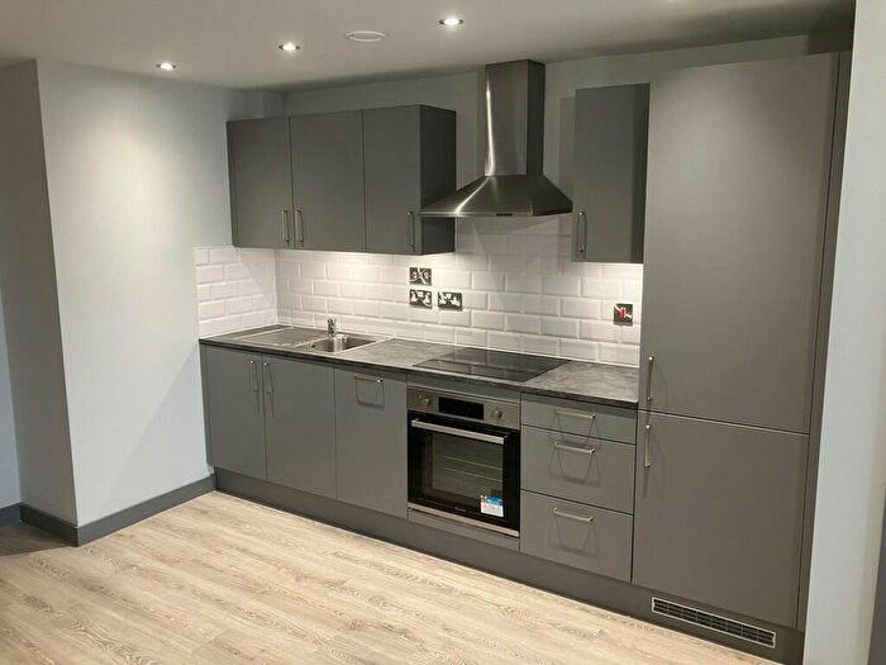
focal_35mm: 28
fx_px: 717
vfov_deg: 49.7
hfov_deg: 63.4
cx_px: 443
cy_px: 332
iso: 125
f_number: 1.8
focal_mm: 3.99
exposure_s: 1/50
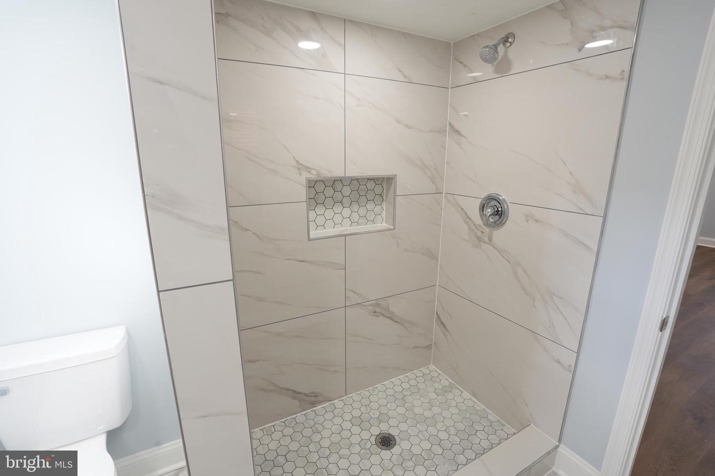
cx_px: 358
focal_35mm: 16
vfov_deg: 73.7
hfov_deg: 96.7
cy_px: 238
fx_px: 318
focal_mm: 16
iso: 100
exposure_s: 1/4
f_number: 8
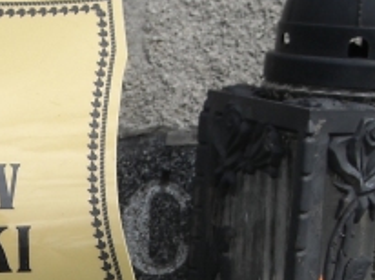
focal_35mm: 109
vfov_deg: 13.4
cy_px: 256
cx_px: -71
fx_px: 1179
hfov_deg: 17.3
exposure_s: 1/184
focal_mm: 5.7
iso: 64
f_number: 5.6
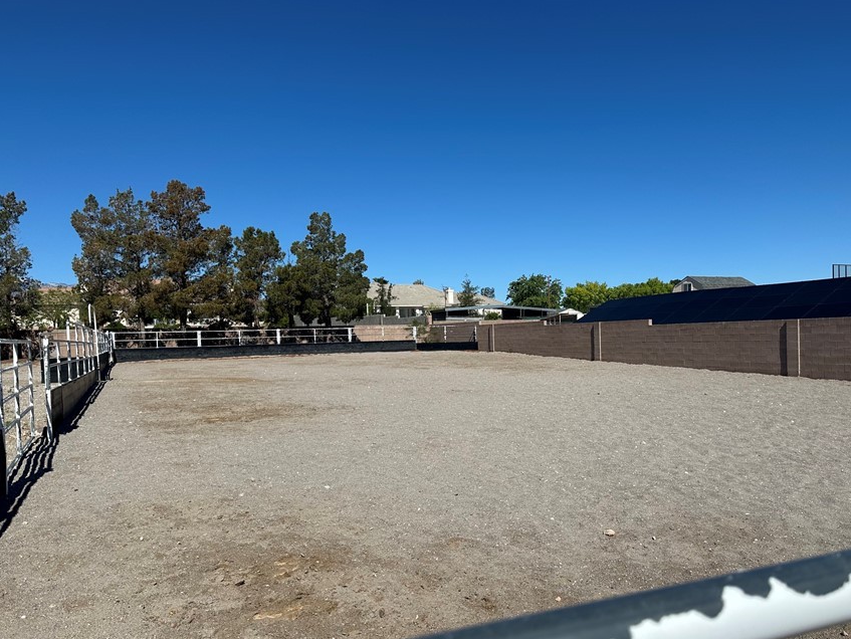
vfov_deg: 48.2
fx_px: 713
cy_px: 350
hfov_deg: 61.4
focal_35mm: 29
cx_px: 481
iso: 80
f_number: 1.78
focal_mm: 6.86
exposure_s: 1/8197
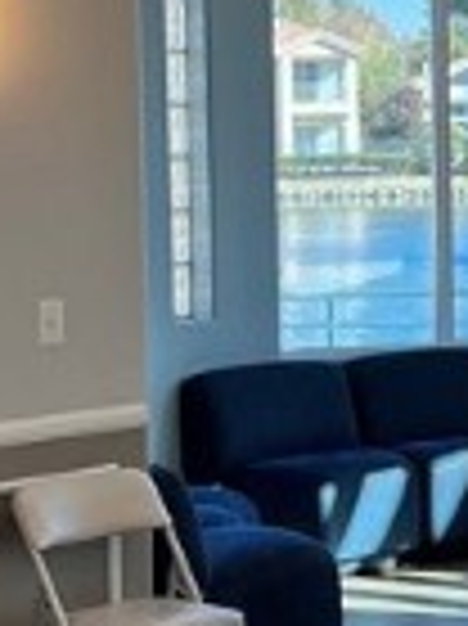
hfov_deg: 10.0
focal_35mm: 144
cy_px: 266
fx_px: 2600
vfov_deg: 13.7
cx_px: 680
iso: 64
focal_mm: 5.7
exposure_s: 1/138
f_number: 1.5
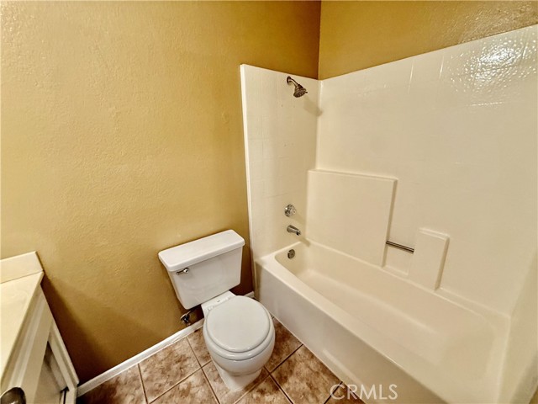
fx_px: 218
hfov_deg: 102.1
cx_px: 269
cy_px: 202
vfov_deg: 85.7
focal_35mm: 14
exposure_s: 1/60
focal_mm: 2.22
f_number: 2.2
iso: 320
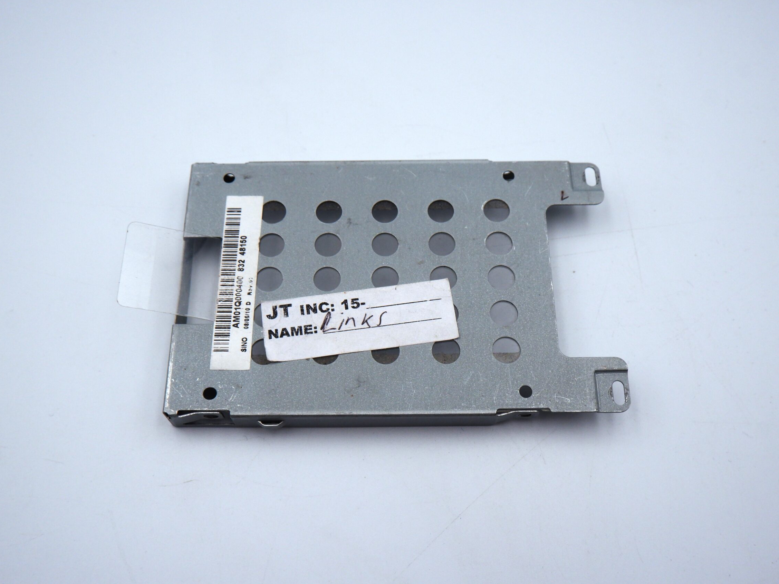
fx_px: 810
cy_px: 291
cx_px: 385
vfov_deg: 39.7
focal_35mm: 36
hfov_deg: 51.4
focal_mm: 22.1
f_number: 9
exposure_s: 1/420
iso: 800
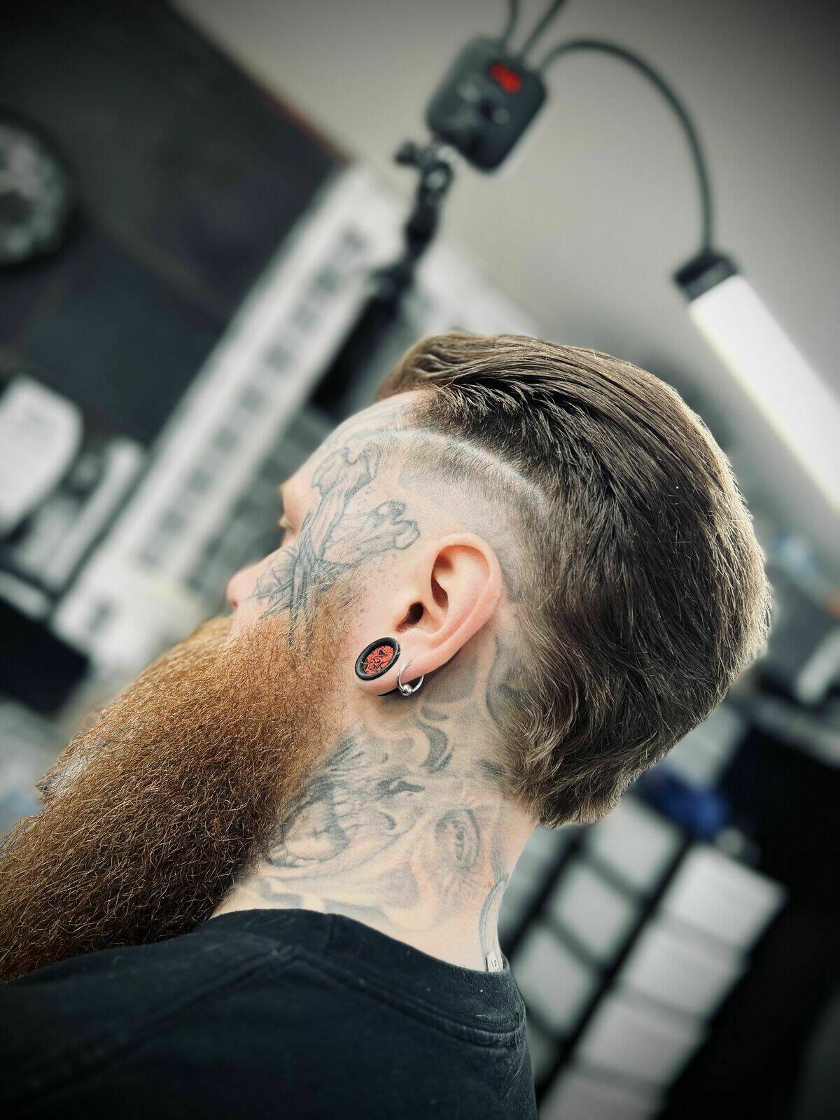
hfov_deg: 53.1
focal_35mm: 26
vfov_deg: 67.3
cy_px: 560
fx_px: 841
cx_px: 420
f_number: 1.5
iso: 80
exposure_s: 1/100
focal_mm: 5.7
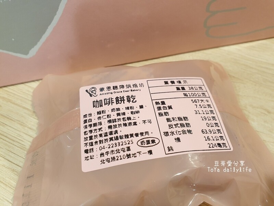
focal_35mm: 26
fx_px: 206
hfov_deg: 67.3
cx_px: 137
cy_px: 103
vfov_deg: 53.1
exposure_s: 1/40
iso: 320
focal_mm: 4.3
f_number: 2.4
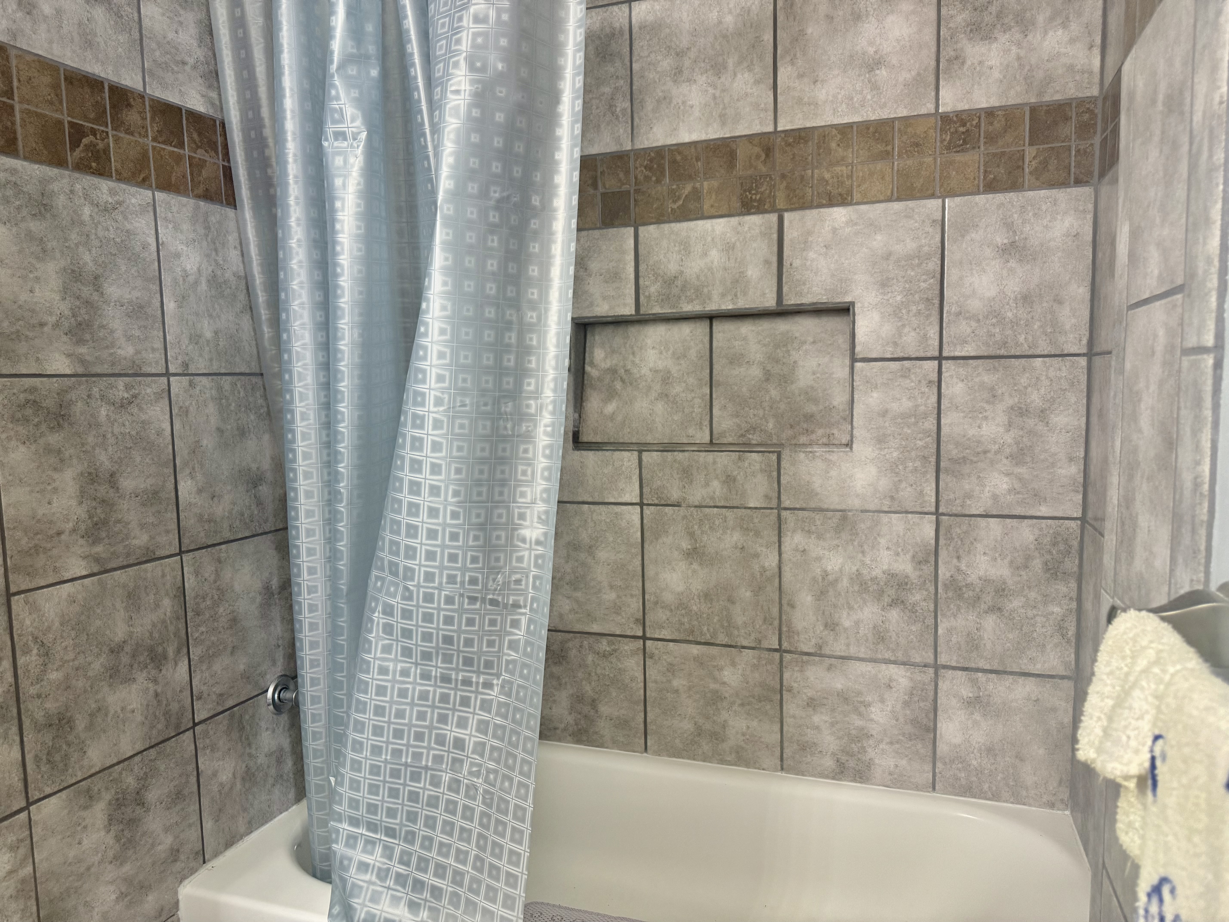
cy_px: 461
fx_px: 852
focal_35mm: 24
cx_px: 614
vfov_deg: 56.8
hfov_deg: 71.6
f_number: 1.78
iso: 200
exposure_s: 1/60
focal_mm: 6.76
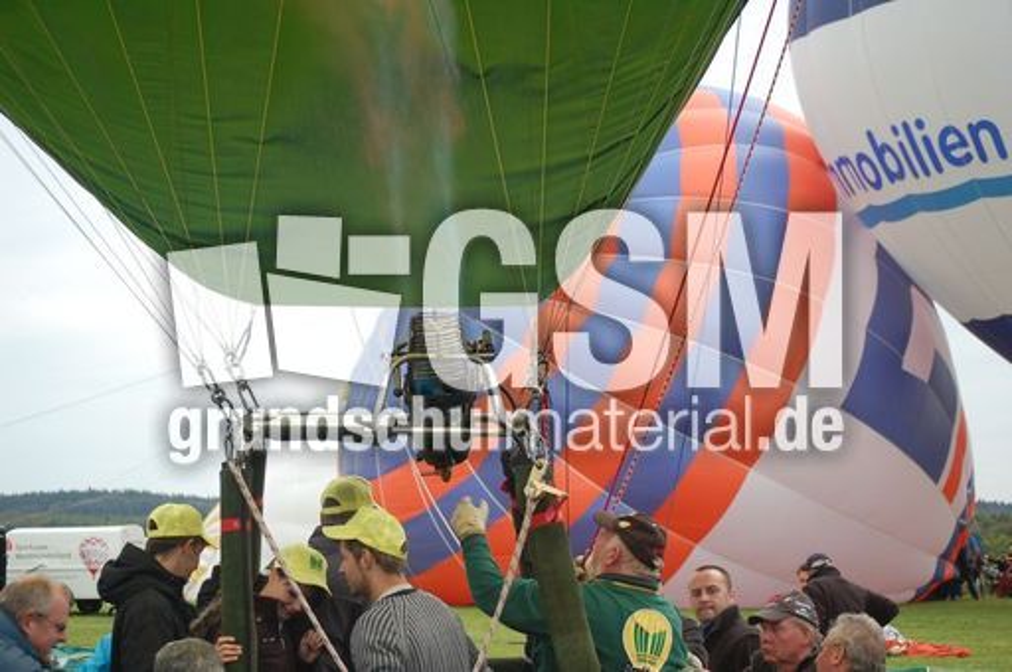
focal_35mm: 82
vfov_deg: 16.5
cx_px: 506
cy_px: 336
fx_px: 2316
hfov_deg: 24.6
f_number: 5
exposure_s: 1/100
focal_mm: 55
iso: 400
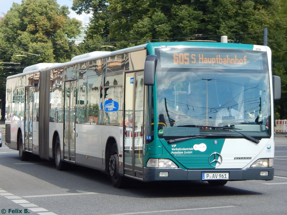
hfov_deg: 23.0
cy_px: 108
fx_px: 704
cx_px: 144
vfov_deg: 17.4
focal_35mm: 85
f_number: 4.3
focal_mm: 15.3
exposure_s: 1/640
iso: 125
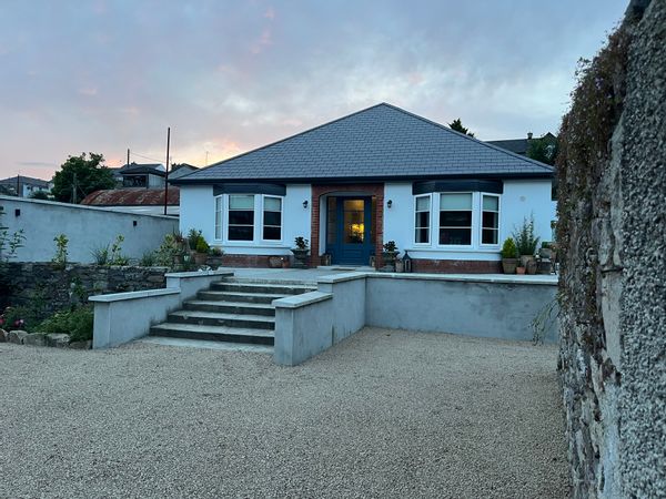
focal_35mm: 26
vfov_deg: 53.1
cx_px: 333
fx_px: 500
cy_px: 250
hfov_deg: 67.3
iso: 125
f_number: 1.6
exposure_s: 1/74
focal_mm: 5.1
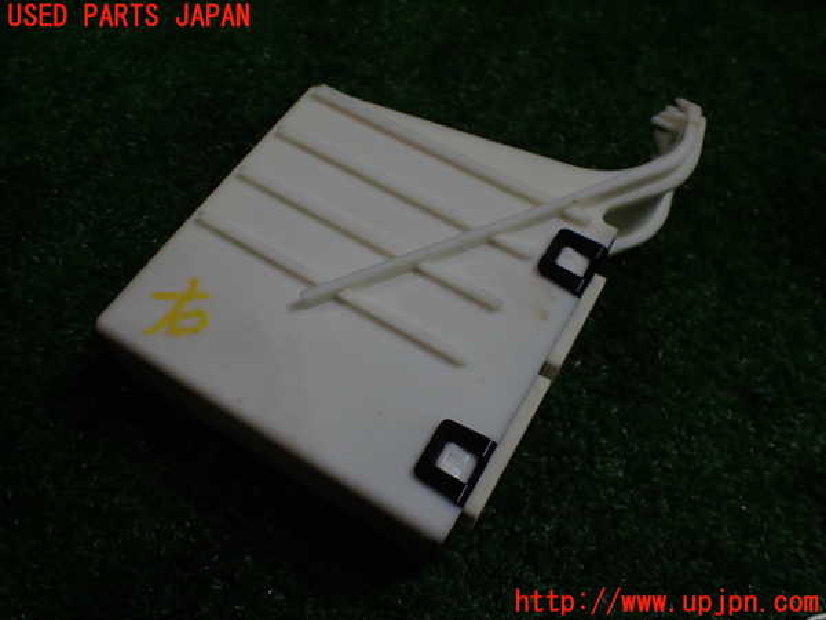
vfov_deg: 46.8
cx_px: 413
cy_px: 310
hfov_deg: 60.0
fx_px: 716
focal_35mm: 30
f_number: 2.3
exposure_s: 1/125
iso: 125
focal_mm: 5.4
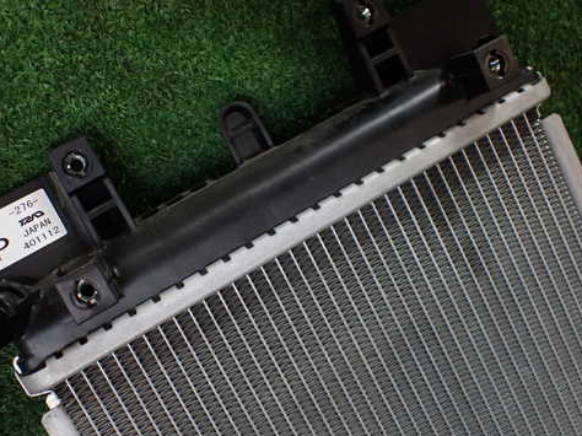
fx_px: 639
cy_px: 198
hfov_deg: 48.7
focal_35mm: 38
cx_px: 230
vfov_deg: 37.7
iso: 320
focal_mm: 5.4
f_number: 2.3
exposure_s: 1/125
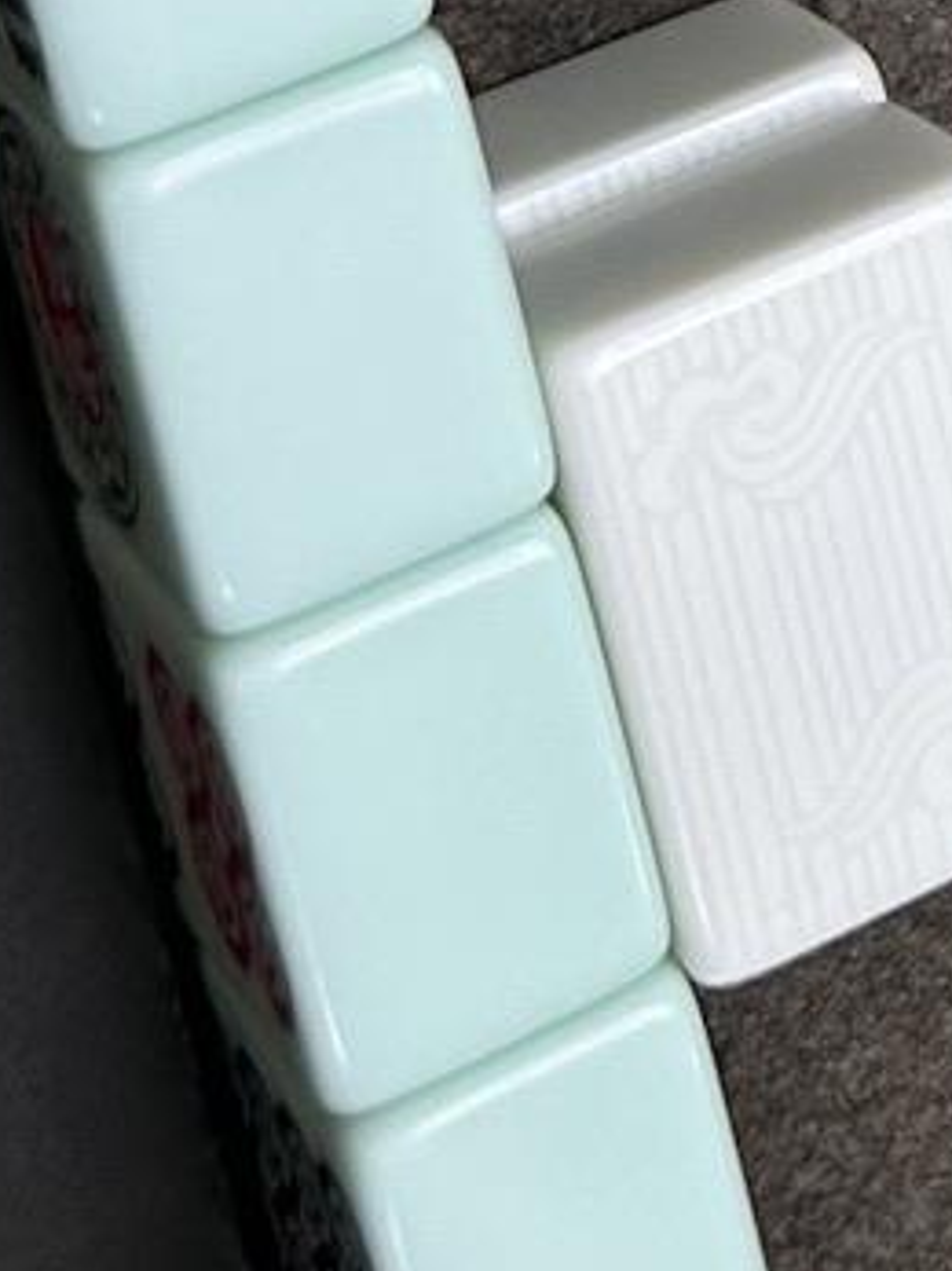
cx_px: 2402
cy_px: -1421
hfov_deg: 8.8
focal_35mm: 150
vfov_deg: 11.6
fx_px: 5504
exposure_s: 1/130
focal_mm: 5.7
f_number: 1.5
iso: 32
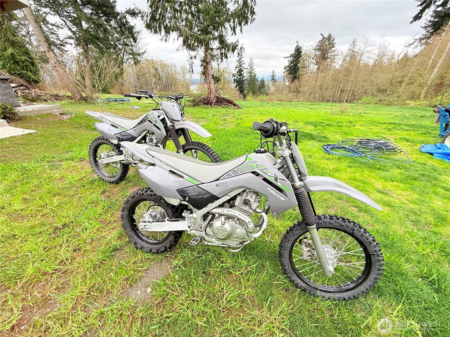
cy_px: 168
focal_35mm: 14
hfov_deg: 102.1
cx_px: 225
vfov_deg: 85.7
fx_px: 182
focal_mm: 2.22
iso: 50
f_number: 2.2
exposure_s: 1/112
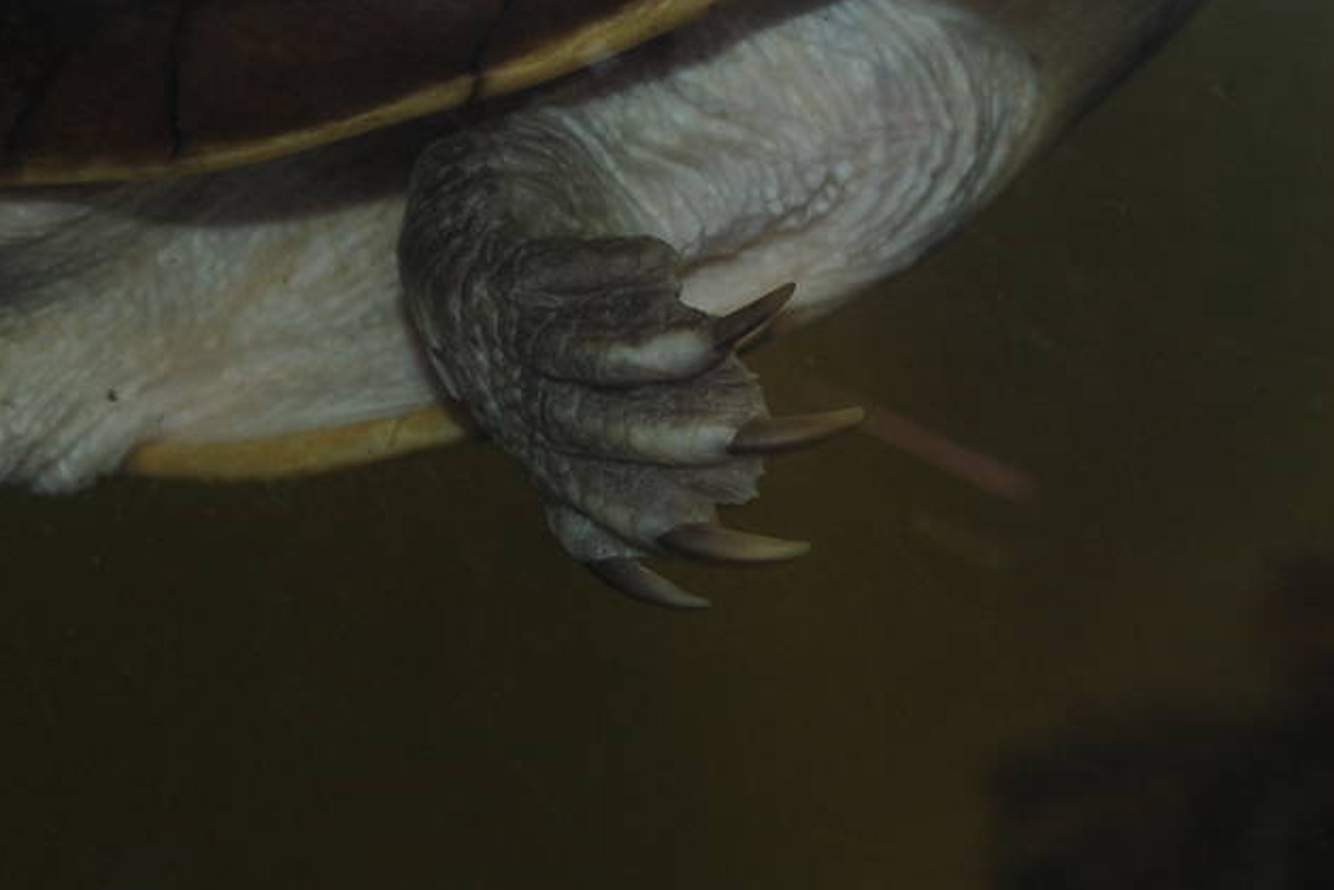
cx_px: 538
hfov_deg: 14.9
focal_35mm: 138
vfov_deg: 9.9
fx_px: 5113
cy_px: 418
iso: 200
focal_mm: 36
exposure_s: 1/60
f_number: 5
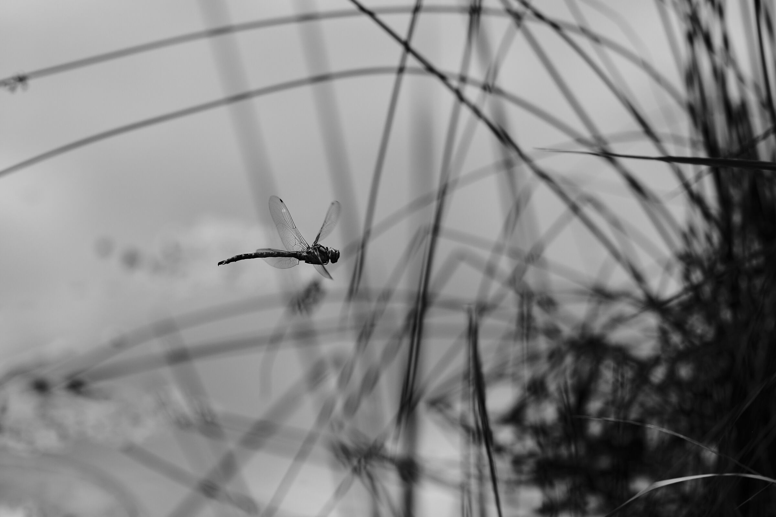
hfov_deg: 15.2
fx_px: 2910
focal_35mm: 135
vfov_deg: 10.2
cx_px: 388
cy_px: 258
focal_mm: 90
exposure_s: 1/4000
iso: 400
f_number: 2
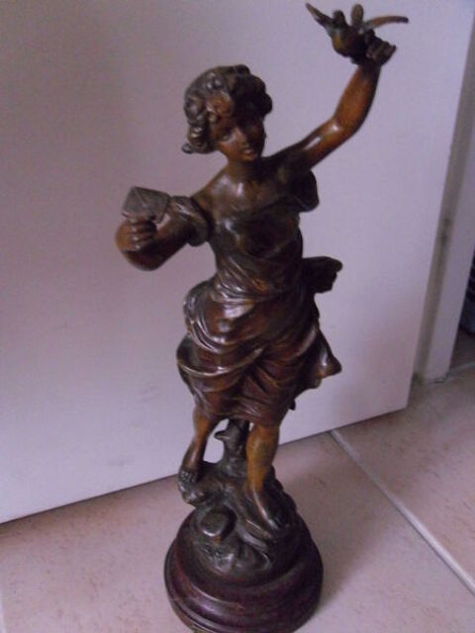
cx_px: 238
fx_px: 640
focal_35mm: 35
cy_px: 316
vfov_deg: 52.6
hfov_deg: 40.7
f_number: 3.5
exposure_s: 1/8
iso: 800
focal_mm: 6.3
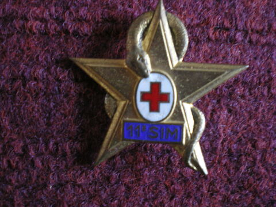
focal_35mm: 38
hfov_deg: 49.0
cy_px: 104
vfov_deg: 37.7
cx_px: 138
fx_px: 303
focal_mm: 6.3
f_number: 3.1
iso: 400
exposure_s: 1/4
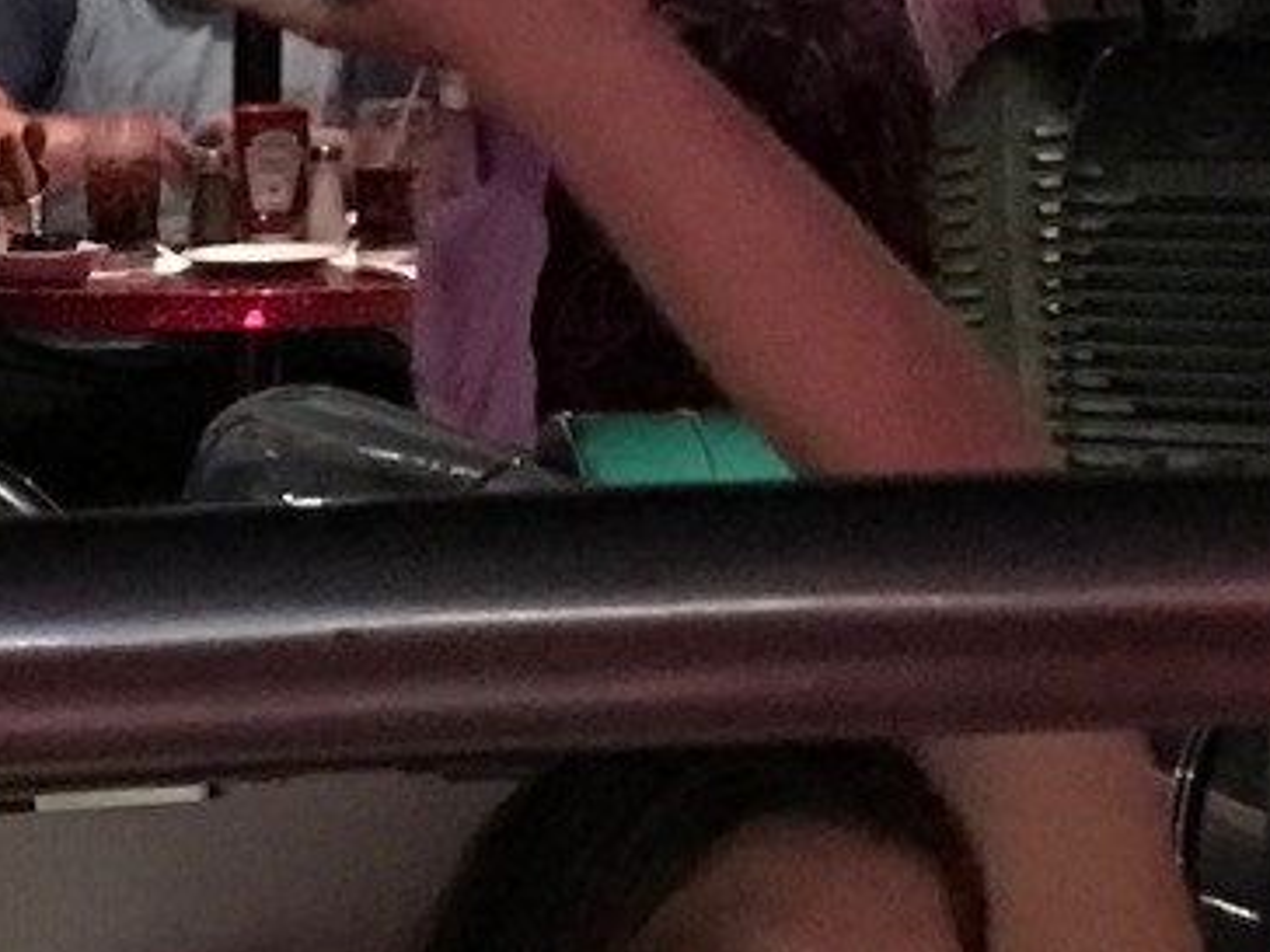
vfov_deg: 9.5
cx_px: -827
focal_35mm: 154
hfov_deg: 12.0
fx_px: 5650
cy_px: 1154
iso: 320
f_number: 1.8
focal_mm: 3.99
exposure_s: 1/4
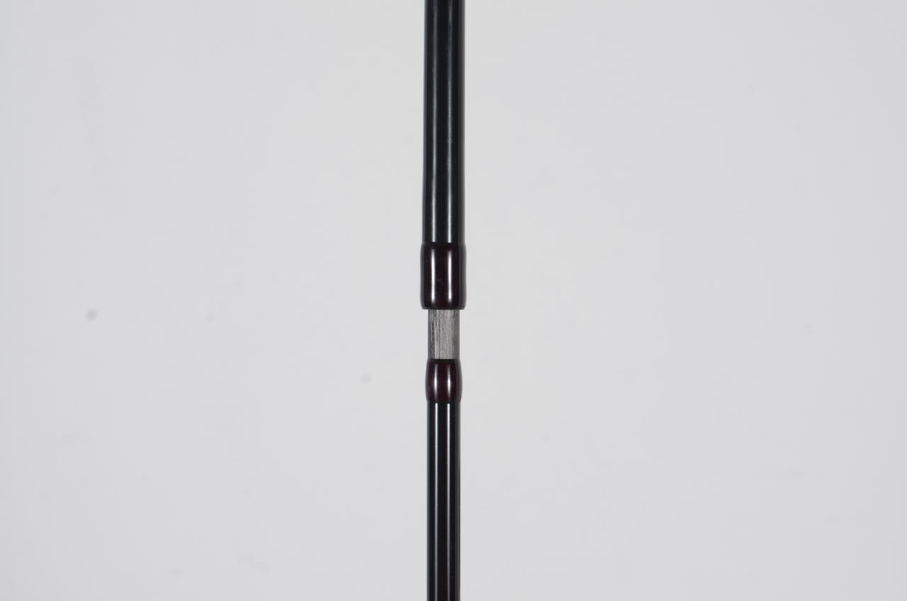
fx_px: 1320
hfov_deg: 37.9
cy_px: 300
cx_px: 454
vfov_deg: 25.6
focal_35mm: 52
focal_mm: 35
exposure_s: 1/125
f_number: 9
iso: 100
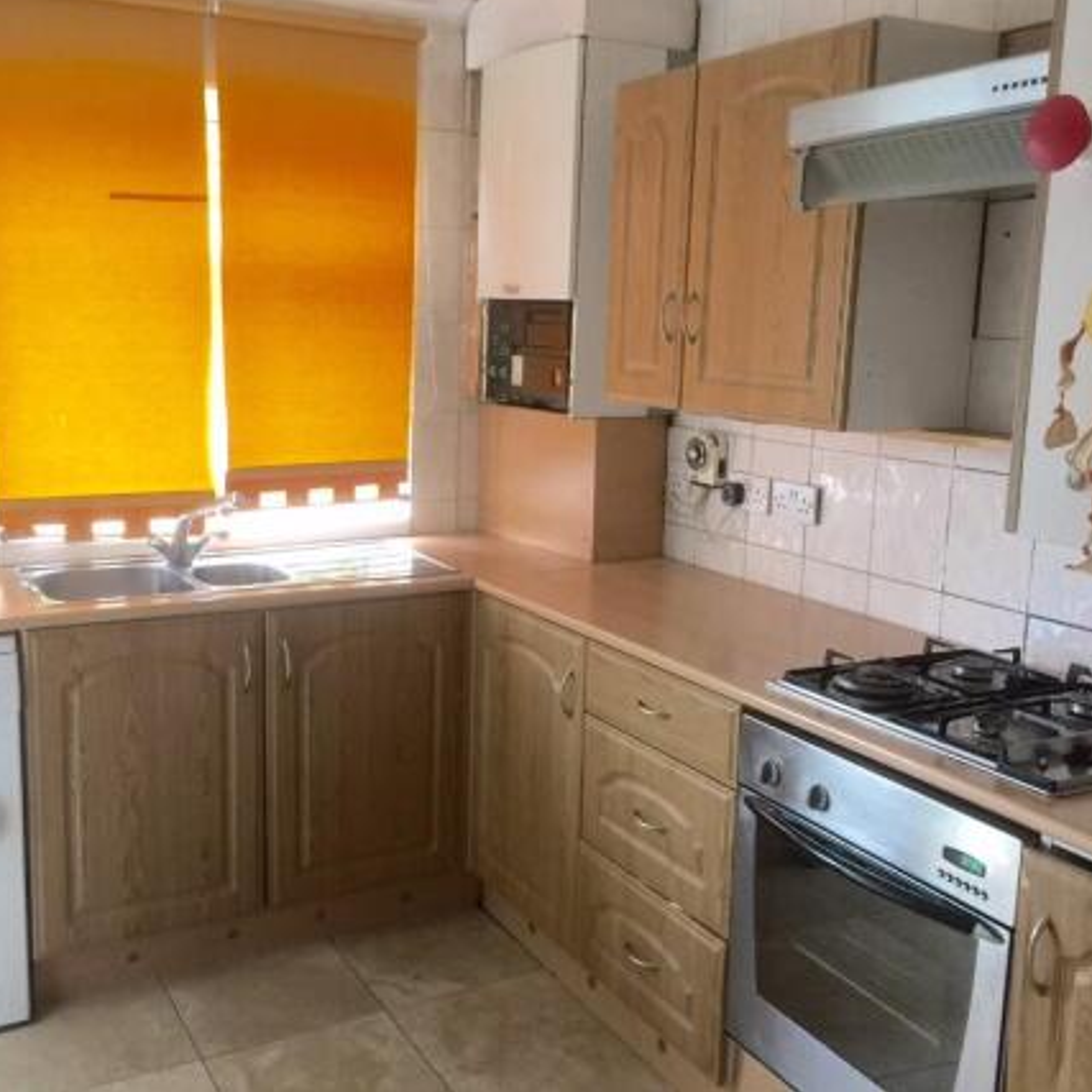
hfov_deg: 47.1
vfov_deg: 47.2
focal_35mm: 35
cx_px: 487
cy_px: 536
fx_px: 1249
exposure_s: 1/17
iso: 64
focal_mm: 4.15
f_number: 2.2
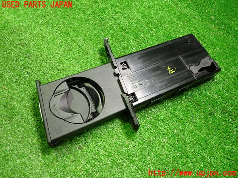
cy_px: 89
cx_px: 119
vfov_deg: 46.8
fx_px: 206
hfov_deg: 60.0
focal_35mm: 30
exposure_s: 1/30
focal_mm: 5.4
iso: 640
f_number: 2.3
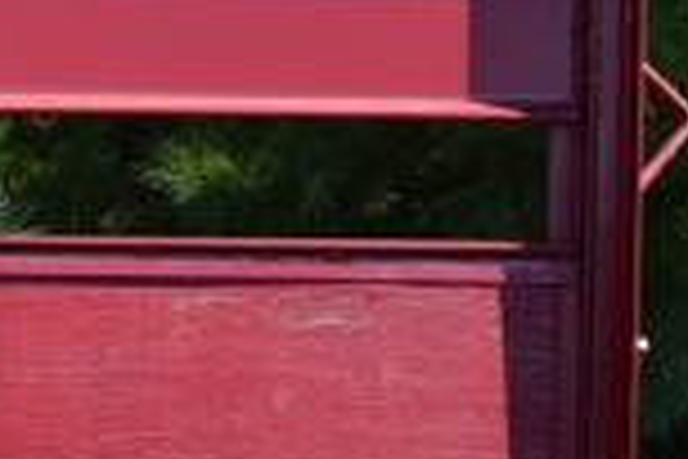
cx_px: -189
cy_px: 371
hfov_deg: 14.3
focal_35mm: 138
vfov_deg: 9.9
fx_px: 2637
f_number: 8
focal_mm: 22
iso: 200
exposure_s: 1/250
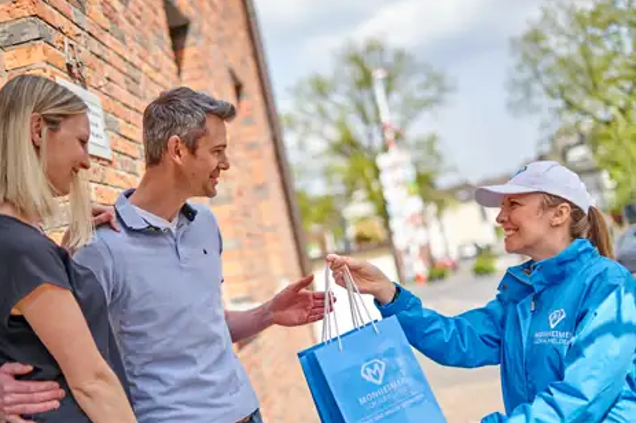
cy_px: 225
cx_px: 304
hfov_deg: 36.9
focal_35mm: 54
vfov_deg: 25.0
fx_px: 953
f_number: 1.8
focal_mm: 50
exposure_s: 1/1250
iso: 100
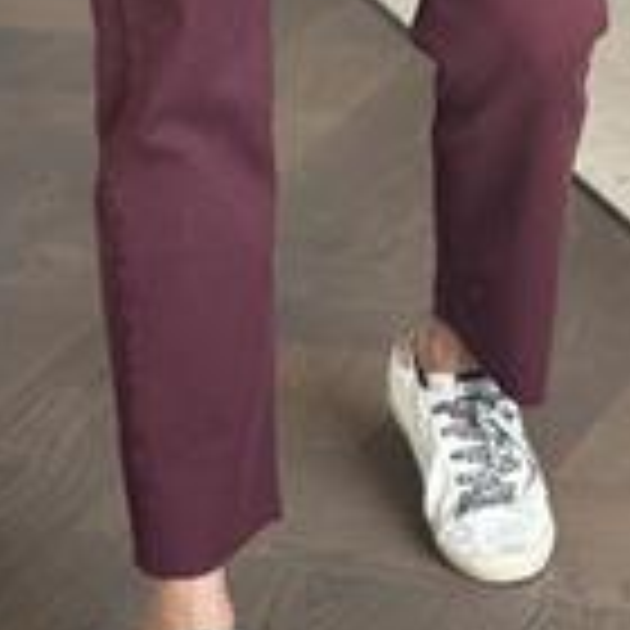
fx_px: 3150
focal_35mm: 153
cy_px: -130
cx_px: 297
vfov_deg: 11.2
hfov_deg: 11.4
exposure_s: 1/60
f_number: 1.78
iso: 250
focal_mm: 6.86
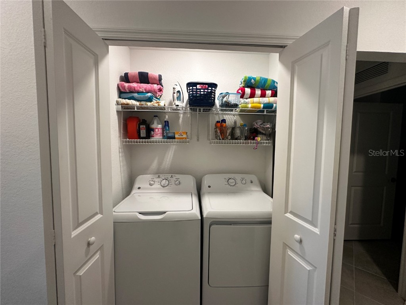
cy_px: 152
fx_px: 164
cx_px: 203
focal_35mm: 14
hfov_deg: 102.1
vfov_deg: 85.7
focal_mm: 2.22
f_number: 2.2
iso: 200
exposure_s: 1/120
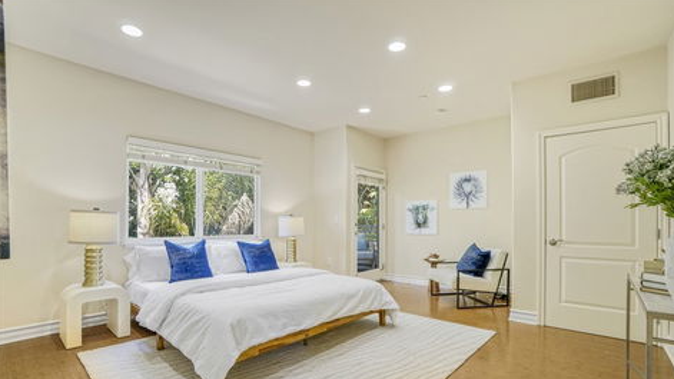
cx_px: 338
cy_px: 223
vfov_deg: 66.6
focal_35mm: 16
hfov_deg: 99.4
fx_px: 286
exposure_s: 1/30
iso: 500
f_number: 4
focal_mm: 10
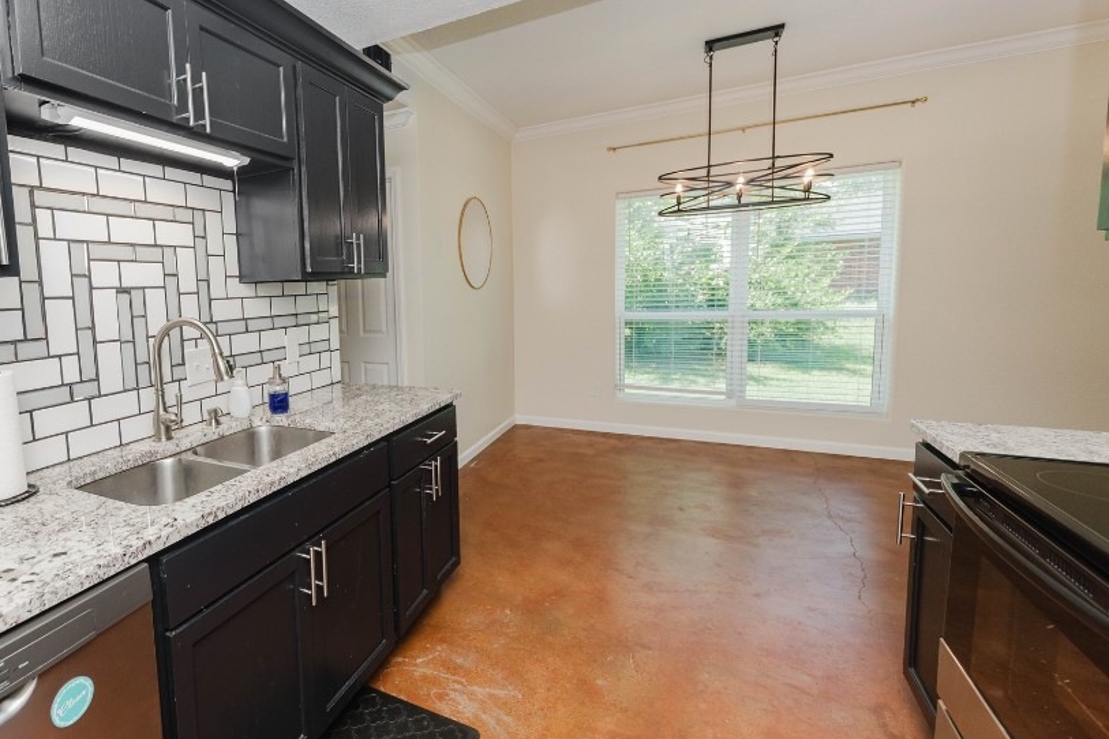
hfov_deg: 90.1
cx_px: 374
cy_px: 345
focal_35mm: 17
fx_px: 524
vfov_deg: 70.4
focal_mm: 12
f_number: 4
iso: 250
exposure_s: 1/200
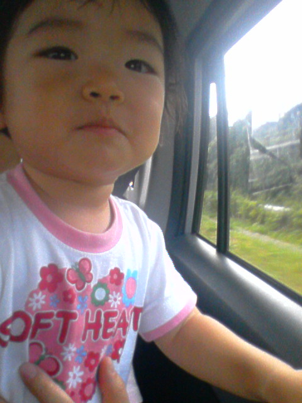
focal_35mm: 29
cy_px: 202
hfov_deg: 48.2
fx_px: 337
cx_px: 151
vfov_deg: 61.7
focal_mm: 1.5
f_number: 2.8
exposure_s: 1/55.6
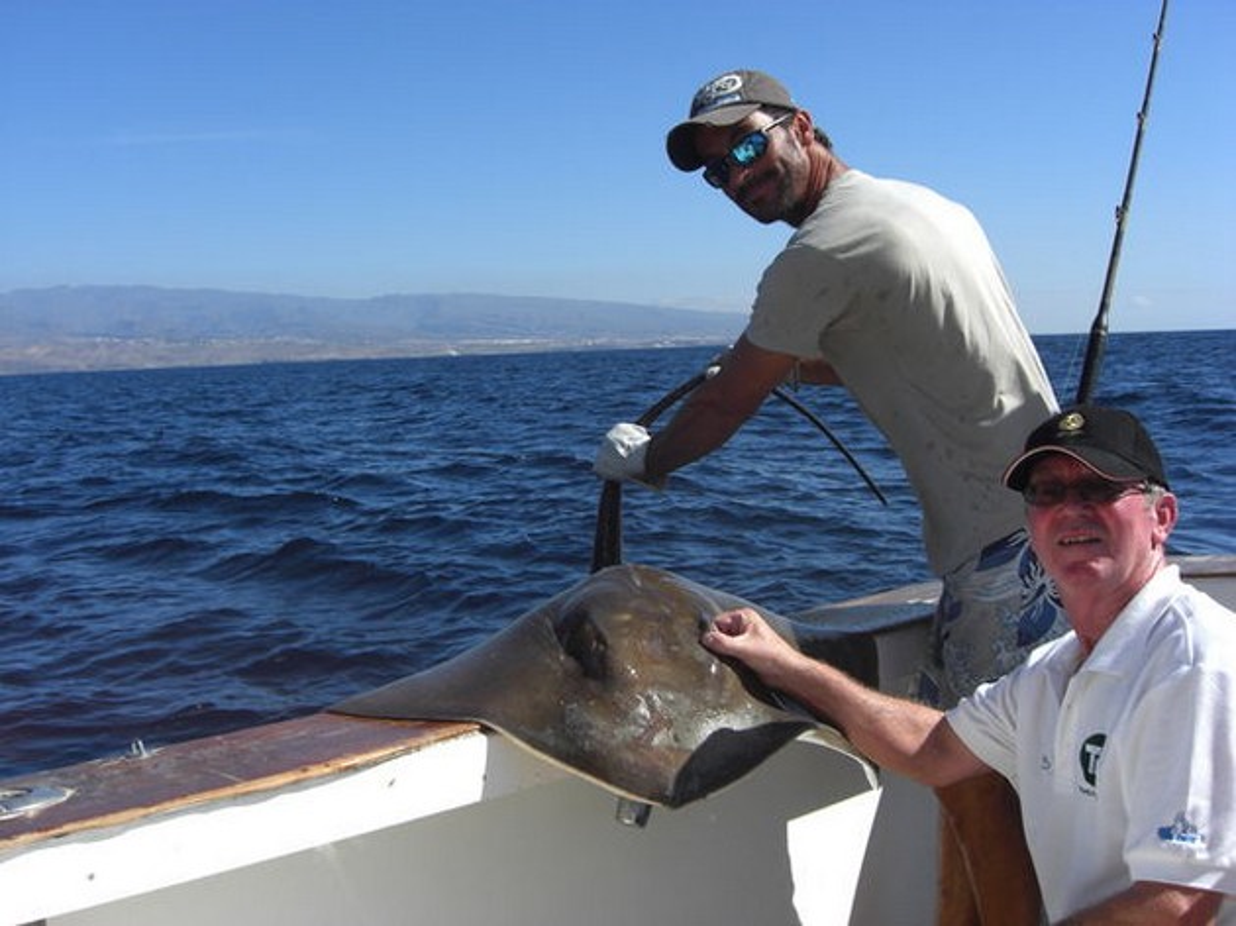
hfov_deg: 49.0
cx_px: 618
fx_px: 1356
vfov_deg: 37.7
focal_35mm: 38
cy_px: 463
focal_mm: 7.9
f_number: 8
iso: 80
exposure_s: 1/200
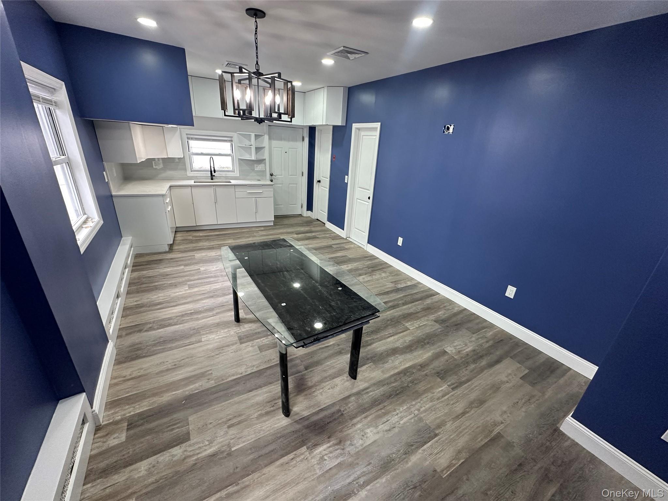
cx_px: 334
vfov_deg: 85.7
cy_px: 250
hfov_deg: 102.1
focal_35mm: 14
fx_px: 270
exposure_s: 1/120
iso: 250
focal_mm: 2.22
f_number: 2.2
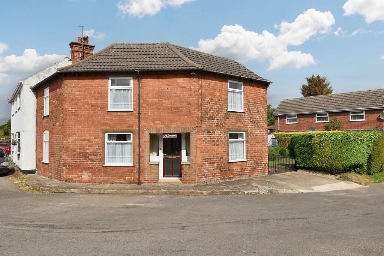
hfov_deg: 70.4
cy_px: 128
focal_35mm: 26
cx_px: 192
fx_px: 272
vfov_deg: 50.4
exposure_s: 1/400
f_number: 10
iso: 100
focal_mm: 17
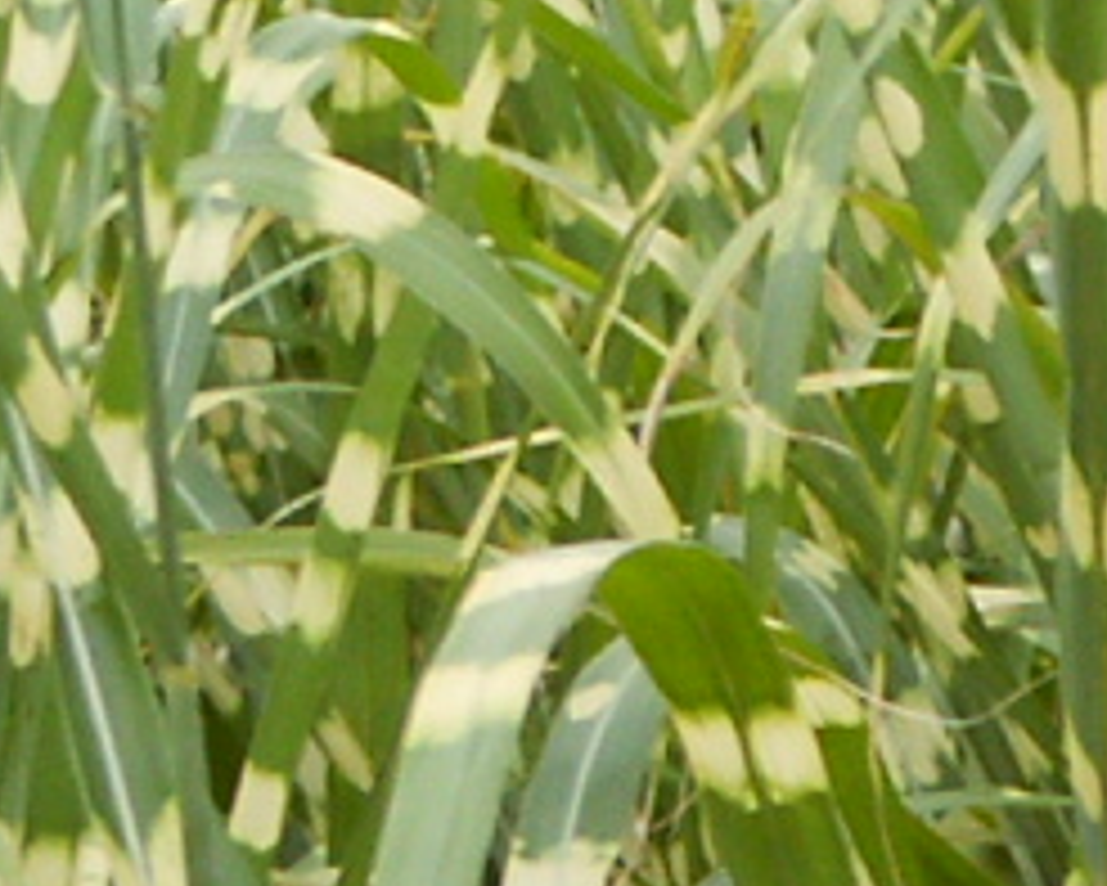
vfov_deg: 3.1
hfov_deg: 3.8
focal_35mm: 495
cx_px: 2596
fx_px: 16224
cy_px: 1183
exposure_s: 1/90
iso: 64
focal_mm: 15.6
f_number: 3.6
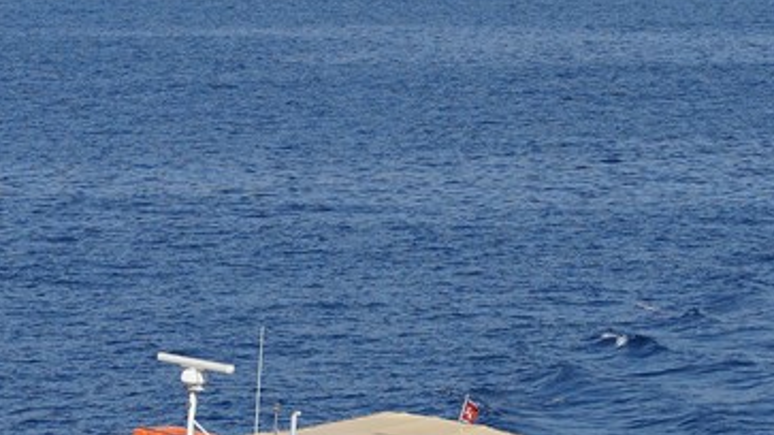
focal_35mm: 260
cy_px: 130
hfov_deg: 8.3
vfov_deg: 4.7
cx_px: 422
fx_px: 5335
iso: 100
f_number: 7.1
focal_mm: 75
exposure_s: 1/500
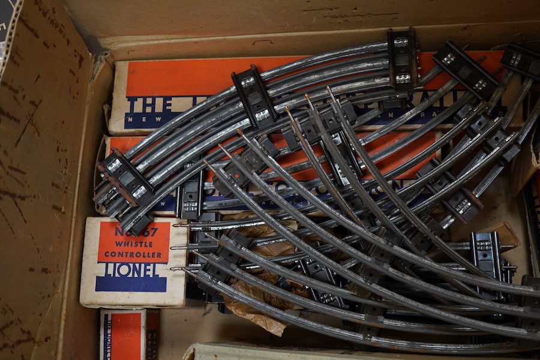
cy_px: 180
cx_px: 270
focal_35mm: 45
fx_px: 675
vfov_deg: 29.9
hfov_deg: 43.6
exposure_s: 1/125
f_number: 3.5
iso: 1250
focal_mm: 30
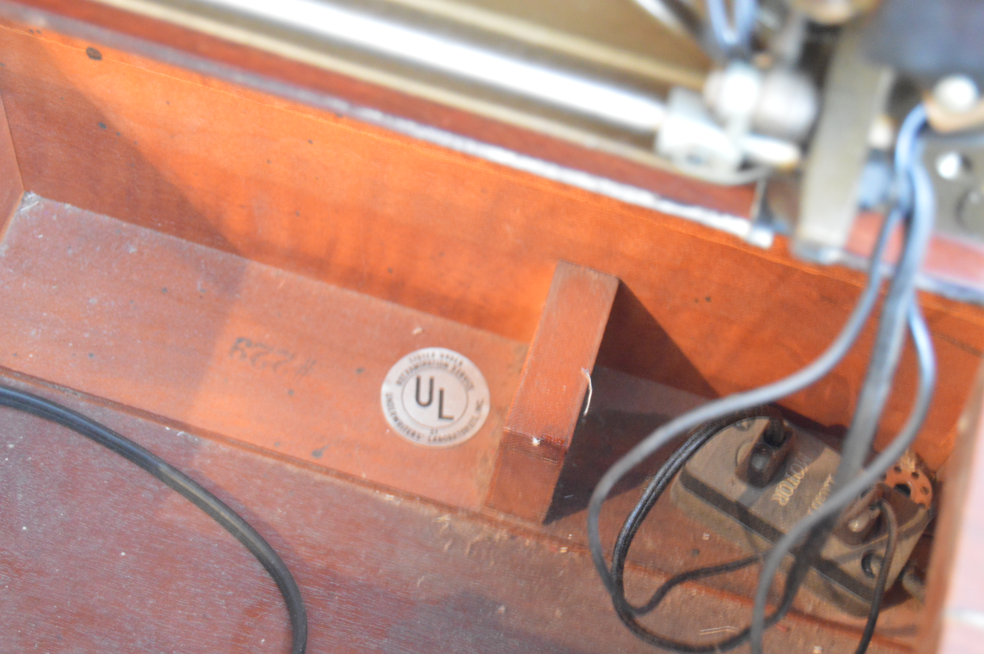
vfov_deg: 19.7
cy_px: 327
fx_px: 1884
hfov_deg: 29.3
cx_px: 492
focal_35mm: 69
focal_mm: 46
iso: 3200
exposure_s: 1/4
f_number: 5.3
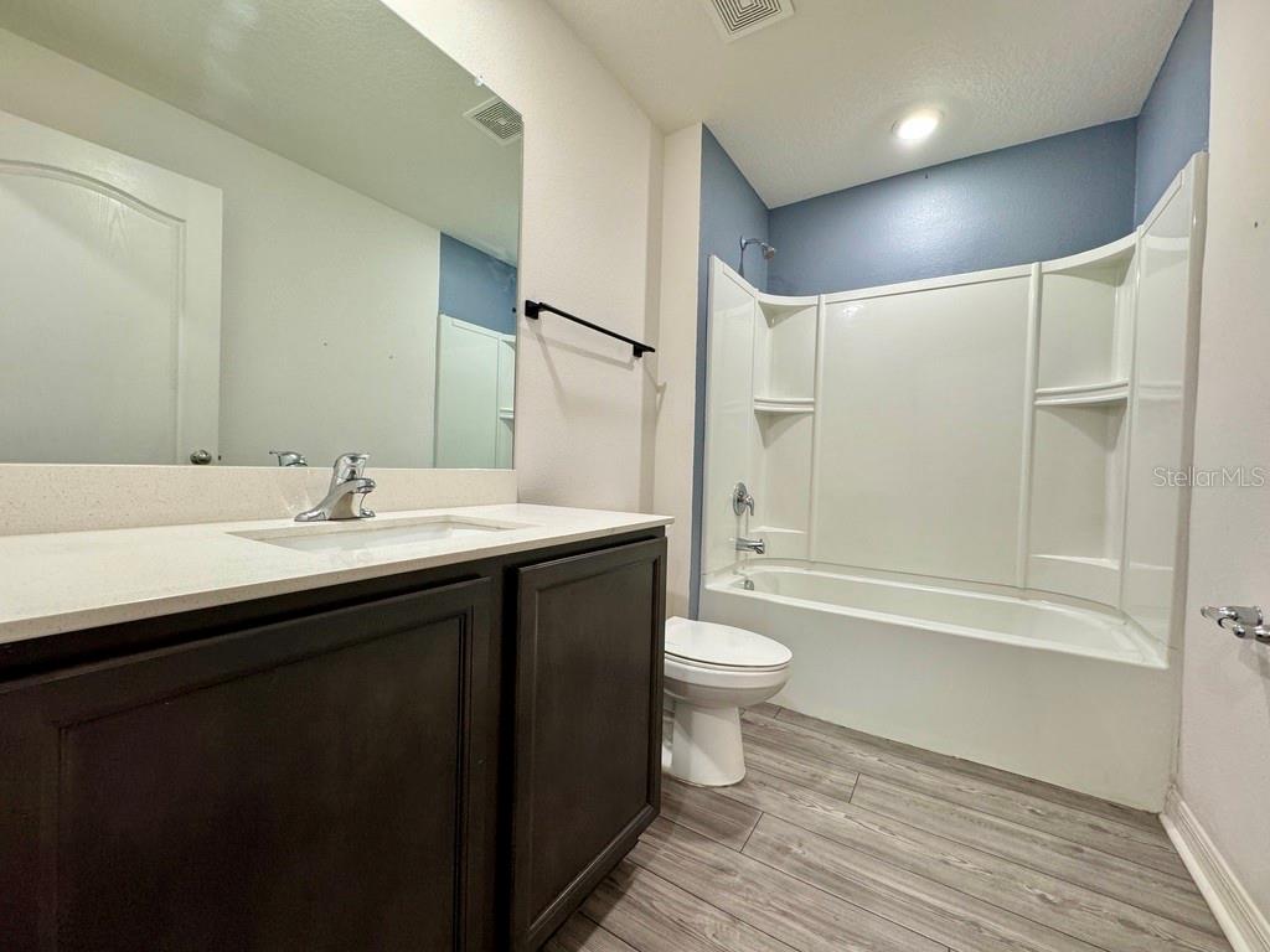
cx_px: 635
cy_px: 476
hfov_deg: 102.1
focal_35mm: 14
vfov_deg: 85.7
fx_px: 514
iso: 200
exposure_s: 1/60
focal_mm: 2.22
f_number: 2.2
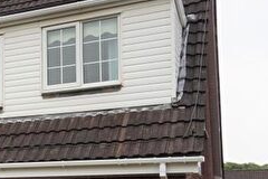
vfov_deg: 18.9
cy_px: 181
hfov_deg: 24.2
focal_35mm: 70
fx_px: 521
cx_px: -104
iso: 100
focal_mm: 16
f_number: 5.6
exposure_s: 1/80
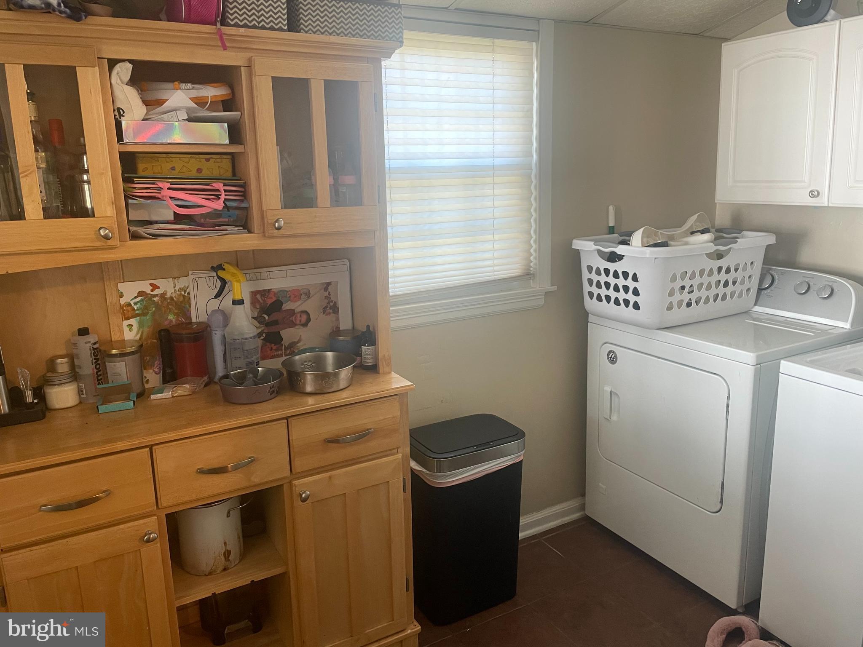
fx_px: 648
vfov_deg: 53.1
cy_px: 324
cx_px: 432
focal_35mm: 26
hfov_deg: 67.3
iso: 100
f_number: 1.6
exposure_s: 1/60
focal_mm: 4.2
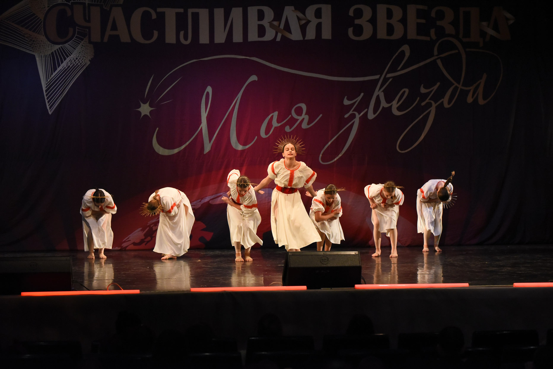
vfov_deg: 14.9
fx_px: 1414
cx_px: 276
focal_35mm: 92
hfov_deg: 22.1
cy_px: 184
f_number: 3.5
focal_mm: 92
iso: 5000
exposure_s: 1/640
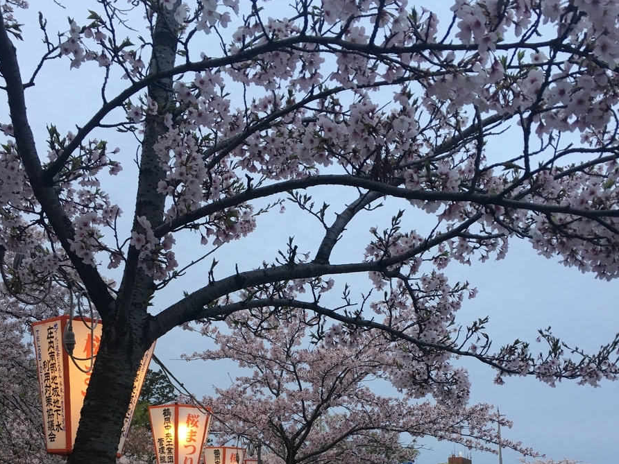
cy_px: 410
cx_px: 310
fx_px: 697
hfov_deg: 47.9
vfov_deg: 34.9
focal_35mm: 39
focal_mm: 4.15
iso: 25
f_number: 2.2
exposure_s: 1/40
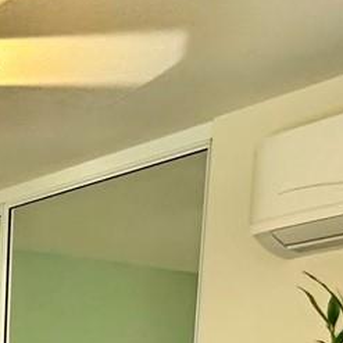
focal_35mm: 80
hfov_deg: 16.2
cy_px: 582
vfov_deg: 18.1
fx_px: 897
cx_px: -361
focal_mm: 2.22
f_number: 2.2
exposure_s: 1/60
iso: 200
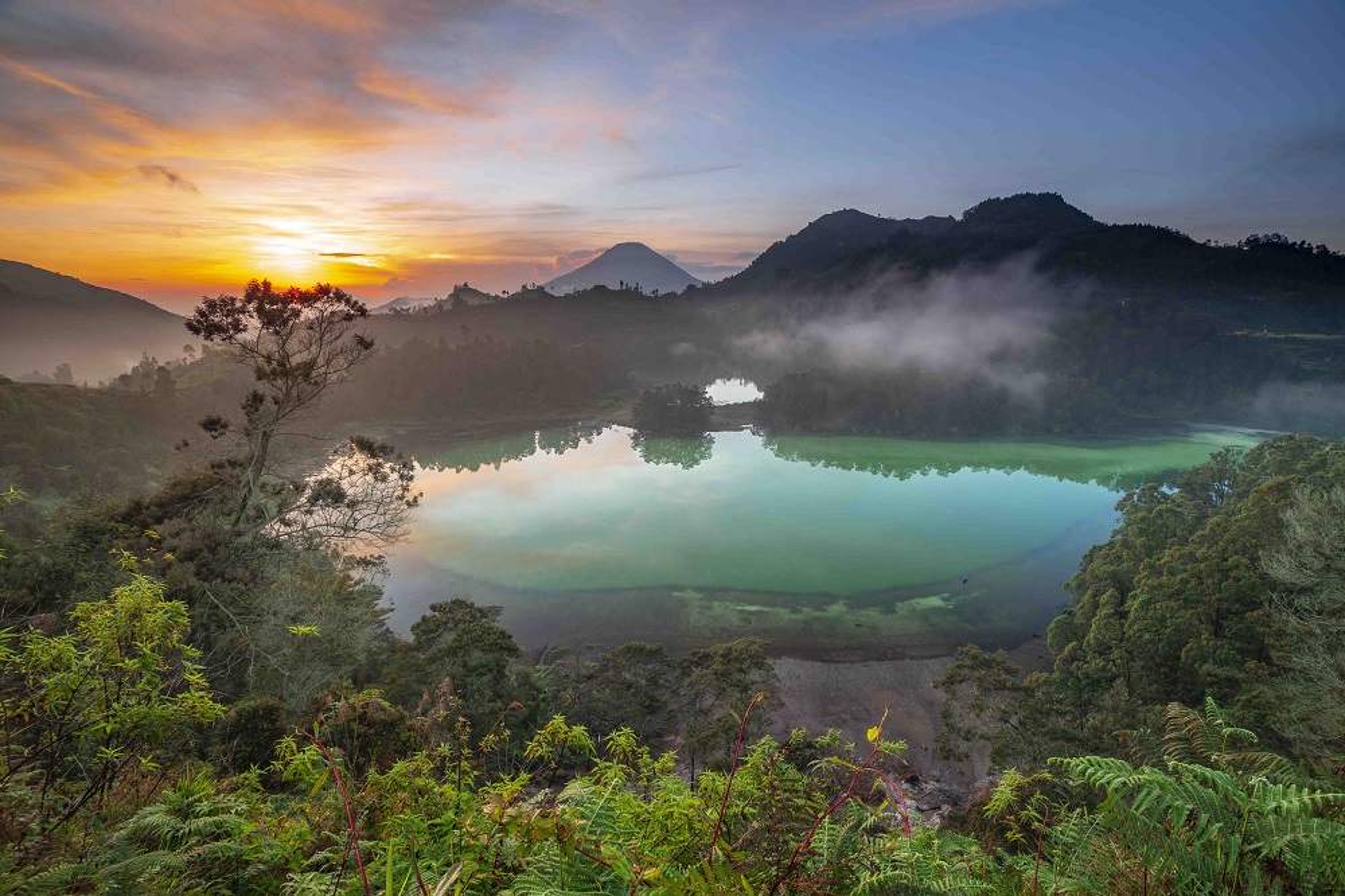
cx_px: 672
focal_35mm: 17
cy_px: 448
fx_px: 635
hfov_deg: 93.3
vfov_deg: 70.4
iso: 50
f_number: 11
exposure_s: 2
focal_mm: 17
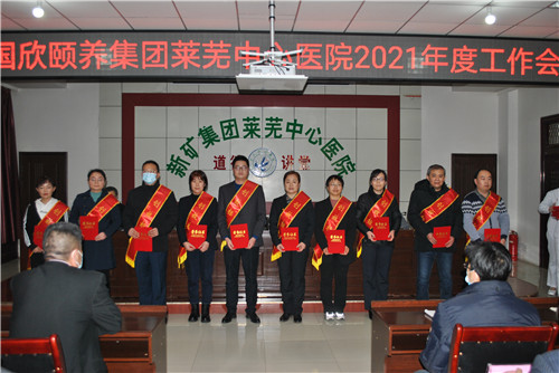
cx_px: 280
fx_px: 513
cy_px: 186
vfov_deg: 40.0
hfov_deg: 57.2
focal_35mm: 33
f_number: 3.8
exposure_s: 1/60
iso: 200
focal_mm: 22
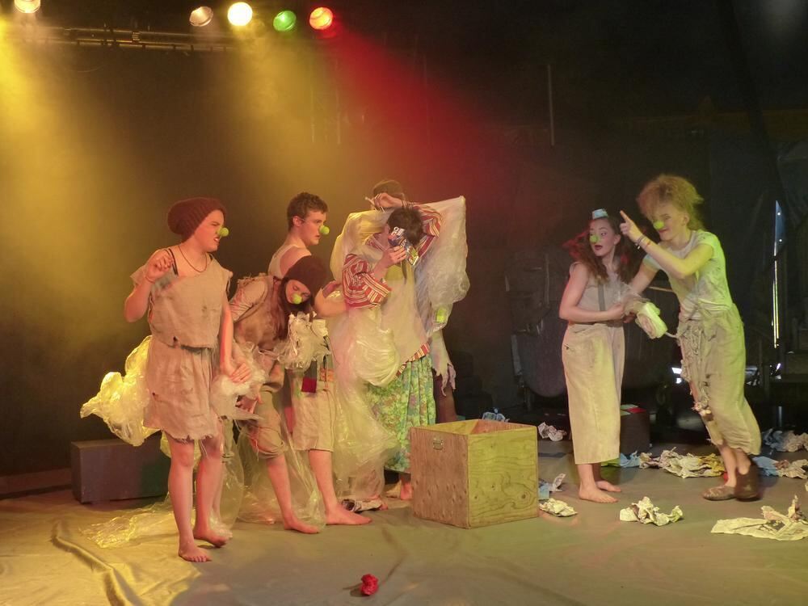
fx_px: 1377
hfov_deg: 32.7
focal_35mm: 59
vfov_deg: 24.8
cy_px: 303
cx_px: 404
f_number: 2.8
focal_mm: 10.5
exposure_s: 1/125
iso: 400
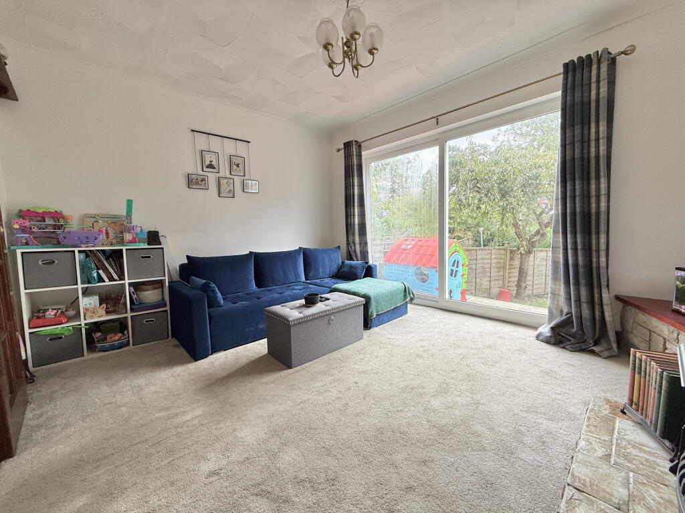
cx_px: 342
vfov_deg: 85.7
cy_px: 256
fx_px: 277
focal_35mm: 14
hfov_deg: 102.1
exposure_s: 1/99
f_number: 2.2
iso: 64
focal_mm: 2.22
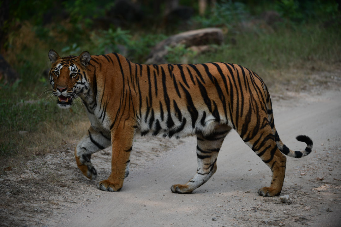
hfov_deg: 10.3
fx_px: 1894
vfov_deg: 6.9
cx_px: 170
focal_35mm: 200
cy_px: 114
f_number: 4
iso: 90
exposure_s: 1/400
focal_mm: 200
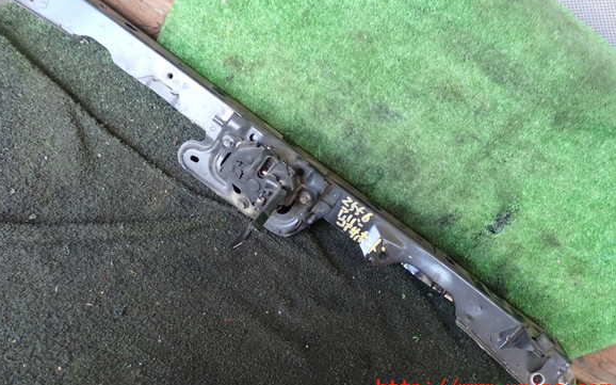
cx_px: 297
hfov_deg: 58.1
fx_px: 554
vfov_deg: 38.2
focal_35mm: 33
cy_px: 163
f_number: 2.3
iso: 200
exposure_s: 1/30
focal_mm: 5.4
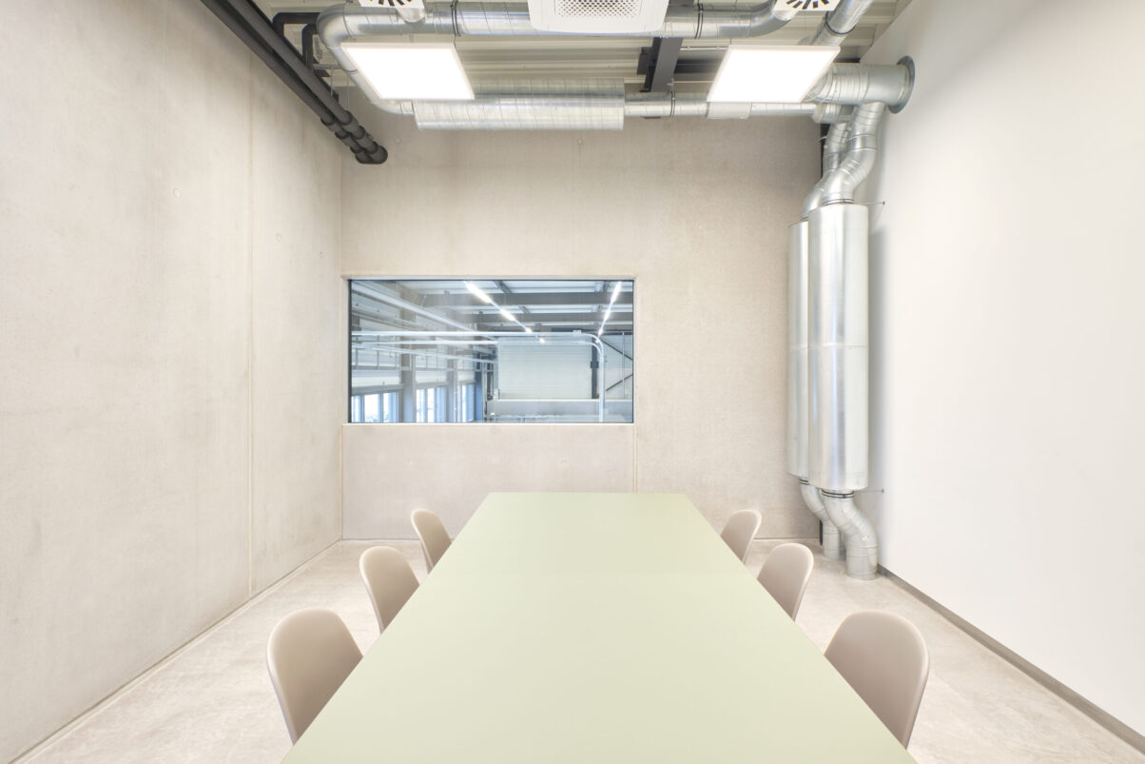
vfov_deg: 70.5
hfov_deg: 93.3
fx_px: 541
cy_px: 382
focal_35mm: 17
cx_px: 572
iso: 200
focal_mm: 11.5
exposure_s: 1
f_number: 11
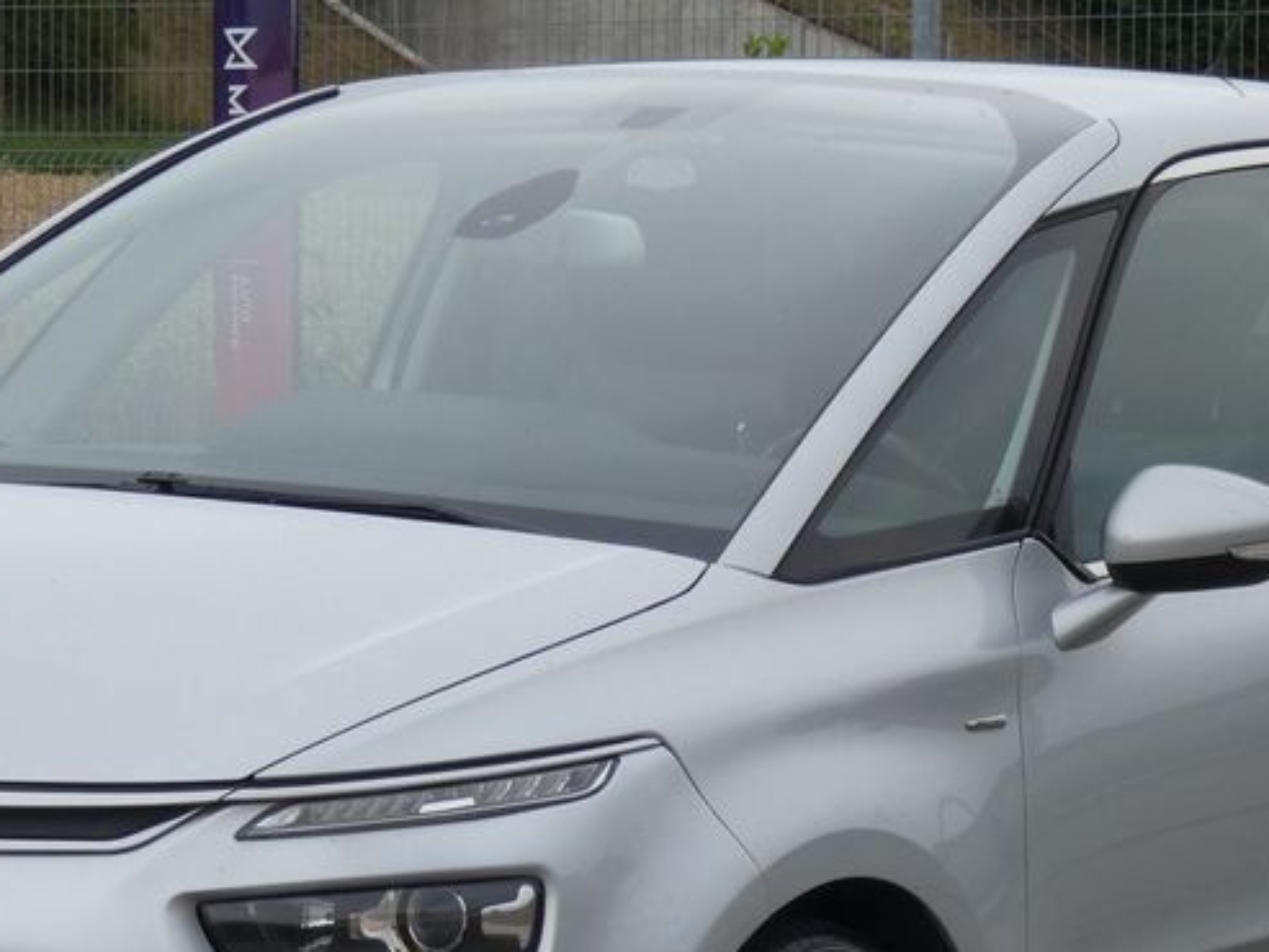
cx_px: 628
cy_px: 798
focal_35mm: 187
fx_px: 6857
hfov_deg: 10.6
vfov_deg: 7.9
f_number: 5.6
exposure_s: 1/200
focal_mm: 16
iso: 80
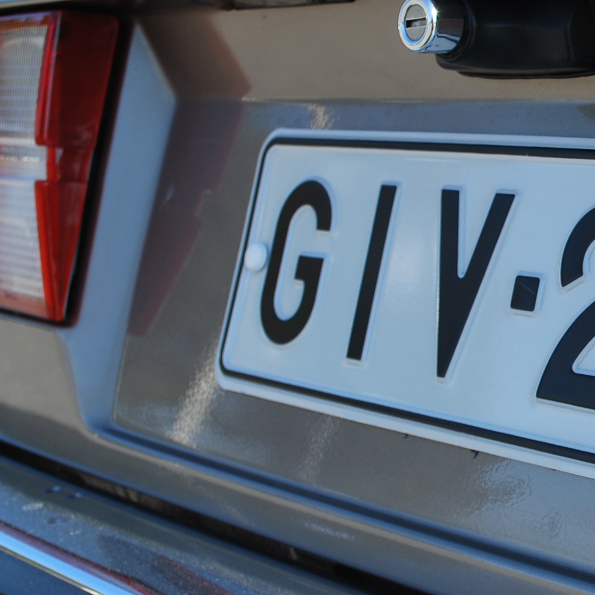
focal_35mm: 85
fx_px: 1653
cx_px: 644
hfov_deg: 19.6
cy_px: 293
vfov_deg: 20.4
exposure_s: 1/160
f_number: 6.3
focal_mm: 26
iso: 100
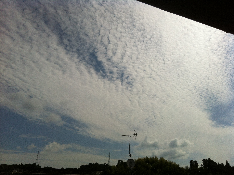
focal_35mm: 35
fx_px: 236
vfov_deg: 40.6
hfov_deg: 52.7
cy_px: 88
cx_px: 117
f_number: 2.8
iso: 80
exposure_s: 1/10055
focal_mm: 3.85
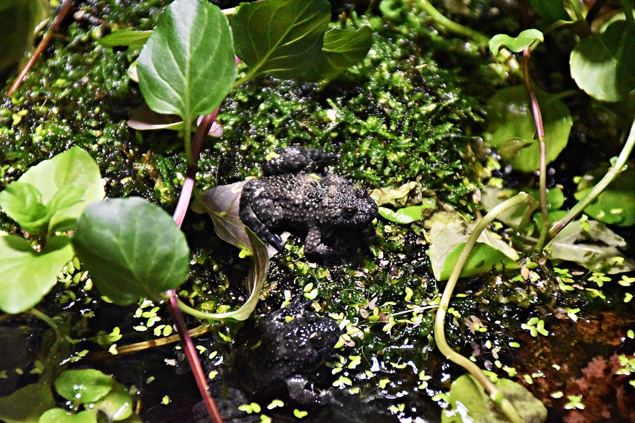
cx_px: 318
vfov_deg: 6.5
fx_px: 3704
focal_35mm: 210
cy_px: 212
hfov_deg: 9.8
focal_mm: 140
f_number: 5.6
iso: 12800
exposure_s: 1/400
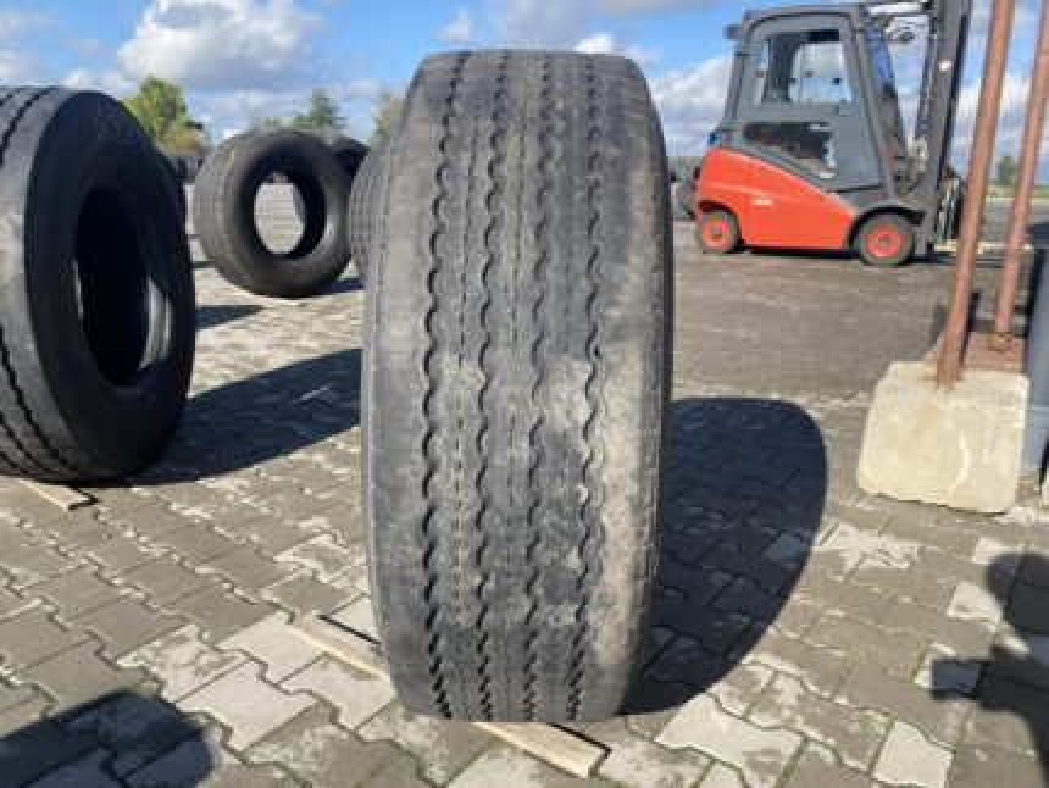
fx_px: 788
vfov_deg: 53.1
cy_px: 394
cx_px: 524
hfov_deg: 67.3
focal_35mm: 26
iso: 32
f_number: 1.8
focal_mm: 4.25
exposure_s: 1/1504
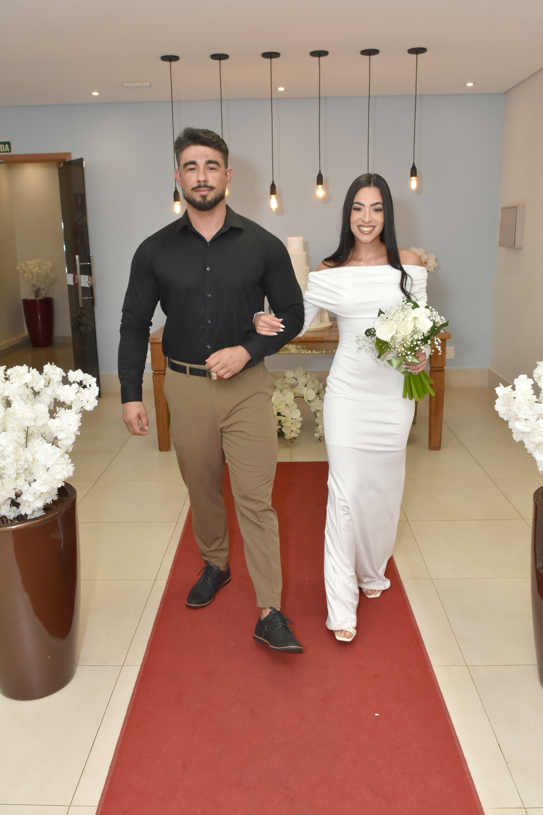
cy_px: 408
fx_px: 645
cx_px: 272
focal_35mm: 28
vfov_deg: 64.6
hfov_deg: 45.7
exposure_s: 1/100
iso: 640
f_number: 6.3
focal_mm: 19
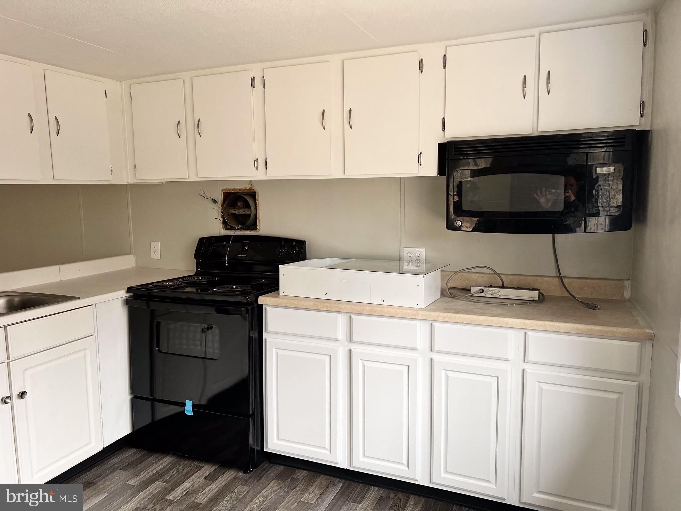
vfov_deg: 53.1
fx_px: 511
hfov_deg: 67.3
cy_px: 256
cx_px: 340
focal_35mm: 26
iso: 125
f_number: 1.5
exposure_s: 1/105
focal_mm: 5.7
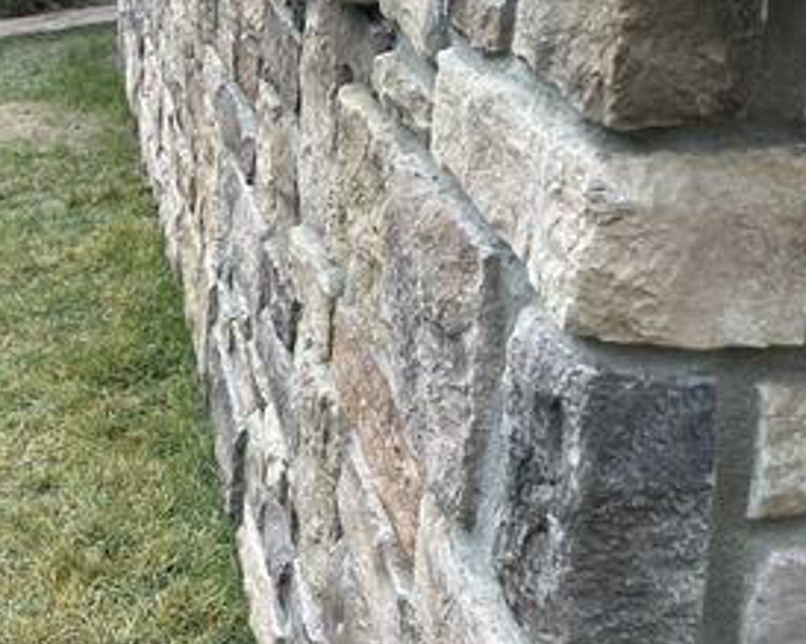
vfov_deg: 28.6
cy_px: 76
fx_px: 1216
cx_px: 168
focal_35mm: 51
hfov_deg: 35.5
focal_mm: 5.7
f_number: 1.5
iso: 50
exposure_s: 1/743
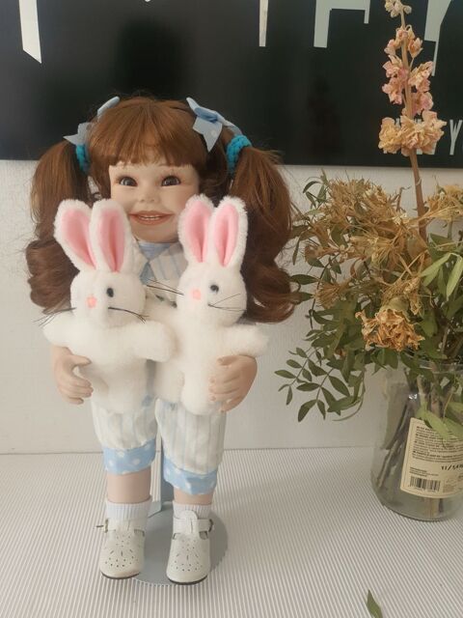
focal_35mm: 26
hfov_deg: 53.1
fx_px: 464
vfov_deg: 67.3
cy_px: 309
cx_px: 232
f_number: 1.5
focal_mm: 4.3
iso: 125
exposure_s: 1/50
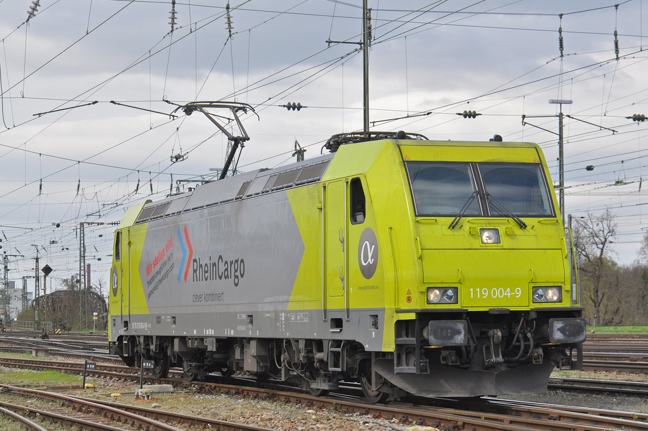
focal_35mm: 95
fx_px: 1708
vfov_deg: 14.4
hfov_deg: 21.5
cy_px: 222
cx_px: 348
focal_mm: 56
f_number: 6.3
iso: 200
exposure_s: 1/640
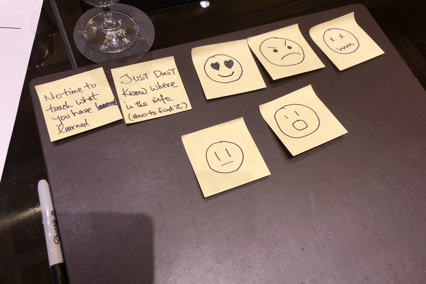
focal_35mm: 30
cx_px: 215
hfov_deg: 61.9
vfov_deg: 43.6
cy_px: 138
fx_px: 355
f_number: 1.8
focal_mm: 3.99
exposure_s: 1/17
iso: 40
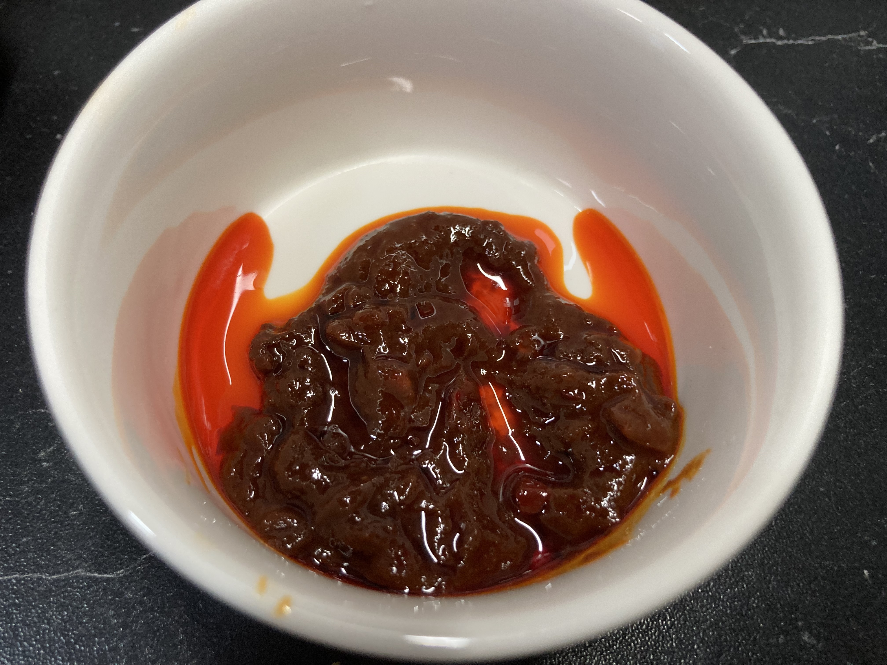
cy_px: 332
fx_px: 717
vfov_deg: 49.7
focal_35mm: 28
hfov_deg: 63.4
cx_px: 444
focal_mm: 3.99
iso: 160
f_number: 1.8
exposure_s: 1/59
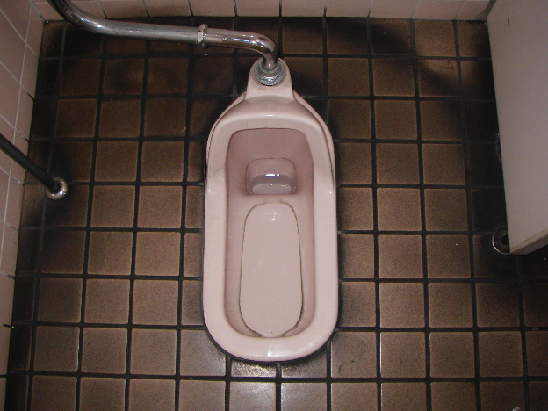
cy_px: 204
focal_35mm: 39
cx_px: 272
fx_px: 617
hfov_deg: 47.9
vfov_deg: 36.8
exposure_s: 1/40
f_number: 3.3
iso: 160
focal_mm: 6.3
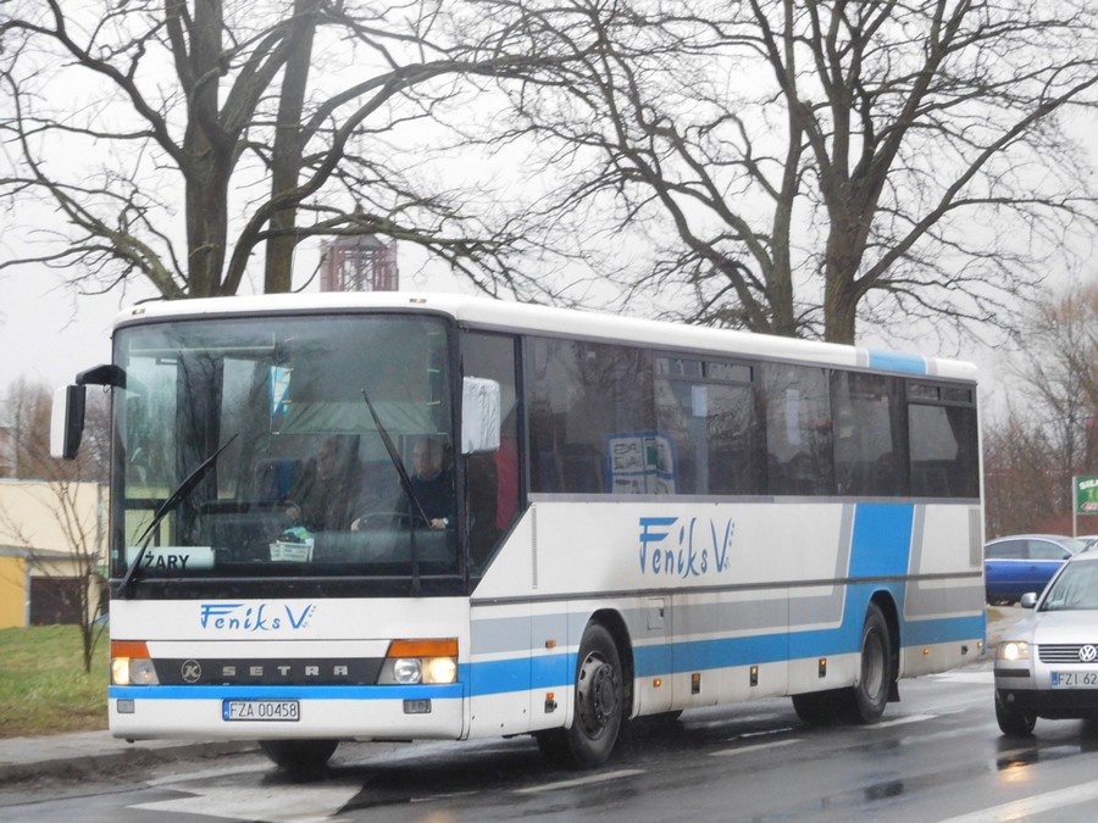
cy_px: 412
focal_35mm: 112
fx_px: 3553
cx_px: 549
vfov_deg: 13.2
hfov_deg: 17.6
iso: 400
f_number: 4.9
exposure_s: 1/250
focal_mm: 20
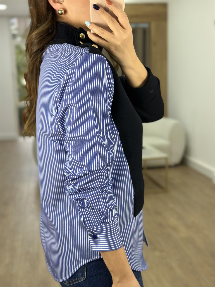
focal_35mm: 48
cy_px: 144
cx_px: 108
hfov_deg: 30.3
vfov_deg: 39.7
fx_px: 398
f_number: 1.78
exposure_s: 1/100
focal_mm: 6.86
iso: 80
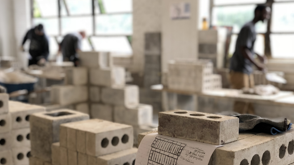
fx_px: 444
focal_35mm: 57
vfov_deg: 21.0
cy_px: 105
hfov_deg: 36.6
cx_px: 146
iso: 40
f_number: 2.4
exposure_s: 1/60
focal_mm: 6
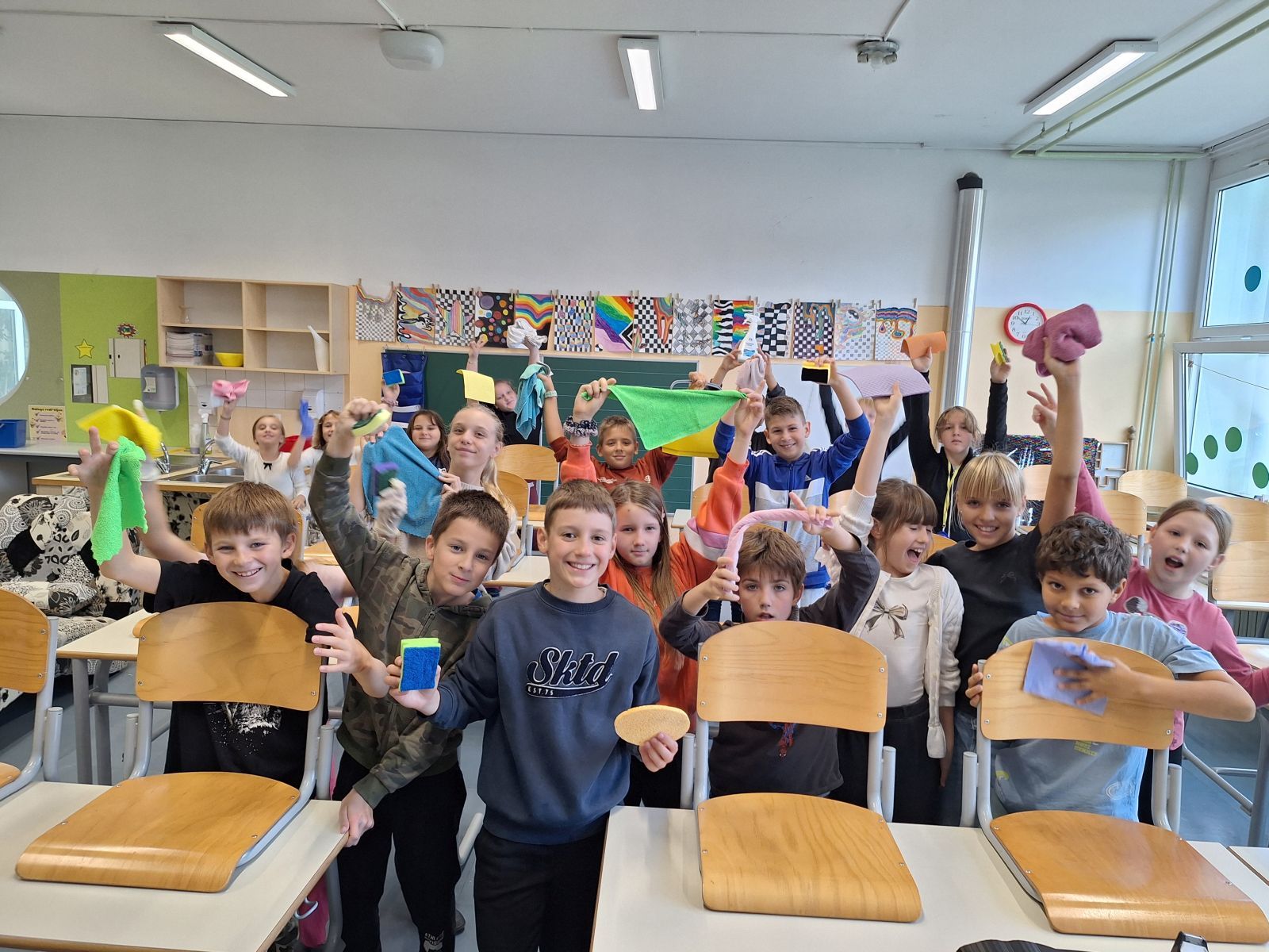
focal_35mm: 23
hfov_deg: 73.9
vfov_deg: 58.9
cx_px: 634
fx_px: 843
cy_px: 476
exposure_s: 1/50
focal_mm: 5.54
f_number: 1.8
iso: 50
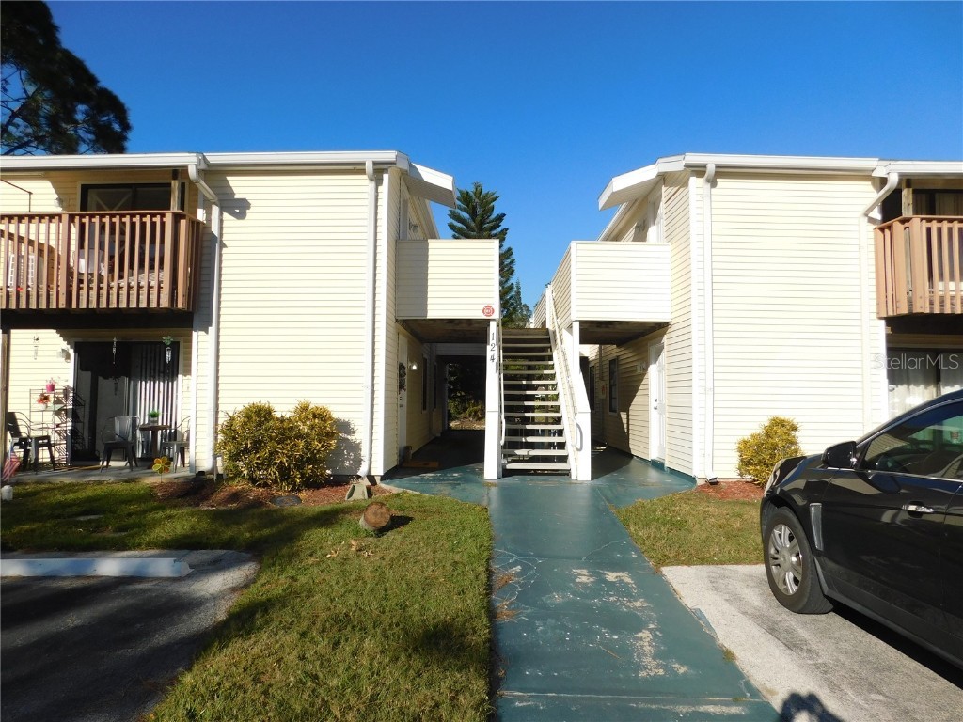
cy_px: 361
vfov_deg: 58.9
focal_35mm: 23
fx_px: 640
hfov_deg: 73.9
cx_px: 482
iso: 125
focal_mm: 4
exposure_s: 1/640
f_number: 6
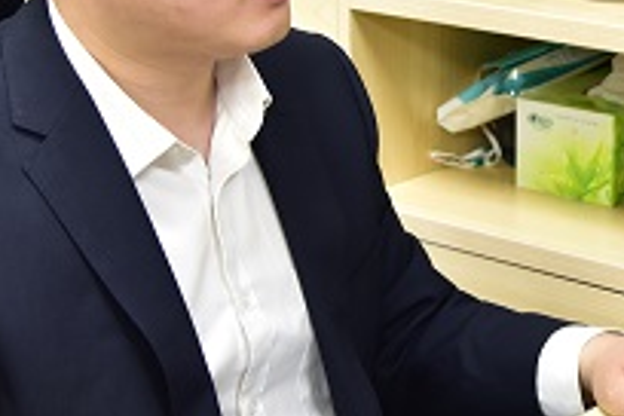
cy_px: 73
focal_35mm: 112
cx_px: 517
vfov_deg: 12.2
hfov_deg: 18.1
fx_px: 1941
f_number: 4
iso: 640
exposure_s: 1/40
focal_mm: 38
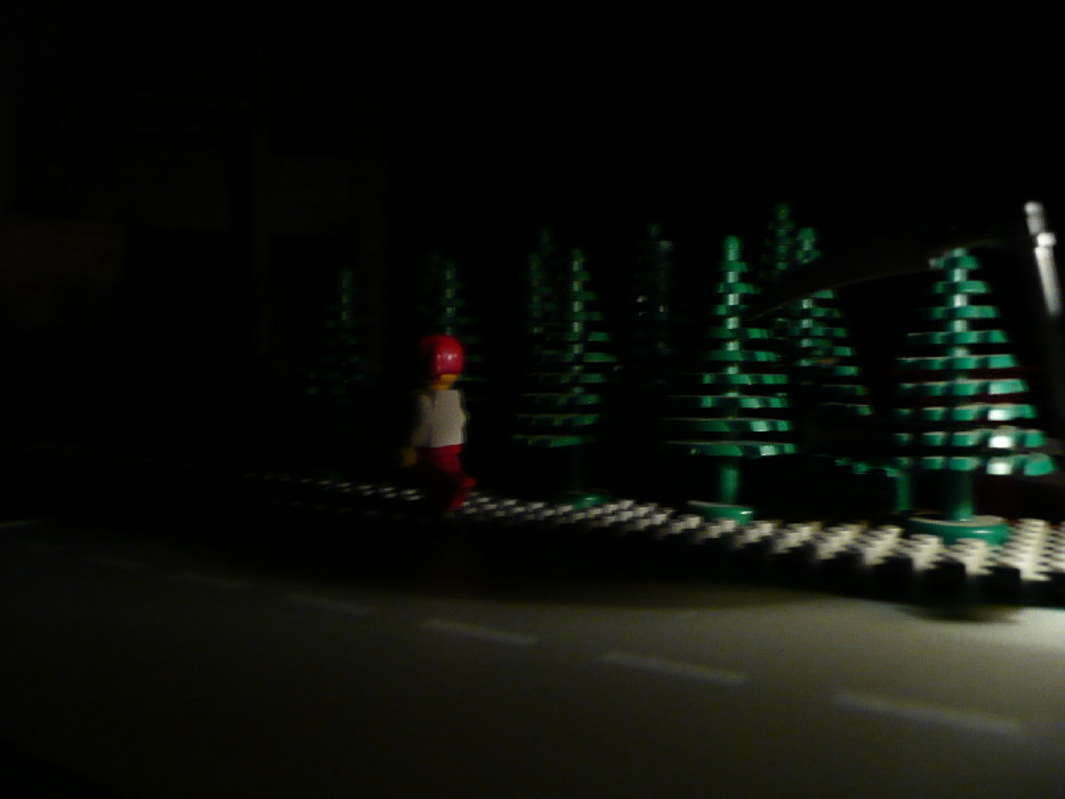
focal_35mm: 28
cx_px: 532
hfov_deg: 63.4
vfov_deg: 49.7
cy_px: 400
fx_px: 861
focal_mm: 4.6
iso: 200
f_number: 3.3
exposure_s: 1
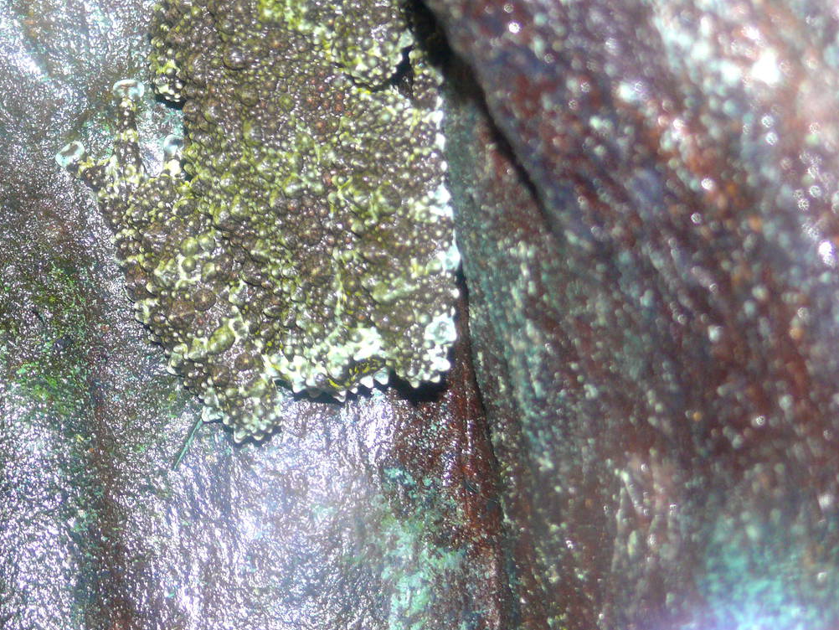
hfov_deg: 11.3
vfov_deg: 8.5
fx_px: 4218
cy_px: 133
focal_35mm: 174
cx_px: 221
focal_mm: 23
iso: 100
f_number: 3.6
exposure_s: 1/30
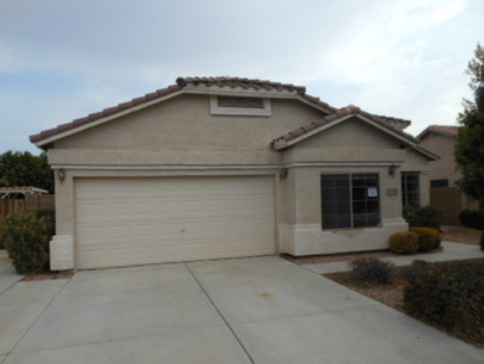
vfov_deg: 54.9
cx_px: 242
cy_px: 182
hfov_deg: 69.4
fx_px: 350
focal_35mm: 25
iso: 80
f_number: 3.2
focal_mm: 4.5
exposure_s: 1/800
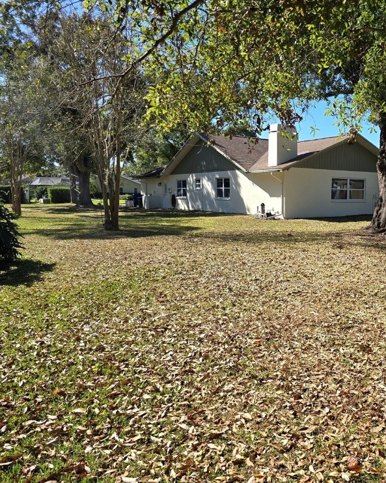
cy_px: 242
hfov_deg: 45.0
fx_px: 443
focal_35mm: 31
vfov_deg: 57.2
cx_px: 304
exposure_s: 1/466
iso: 12
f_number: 1.7
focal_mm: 6.3
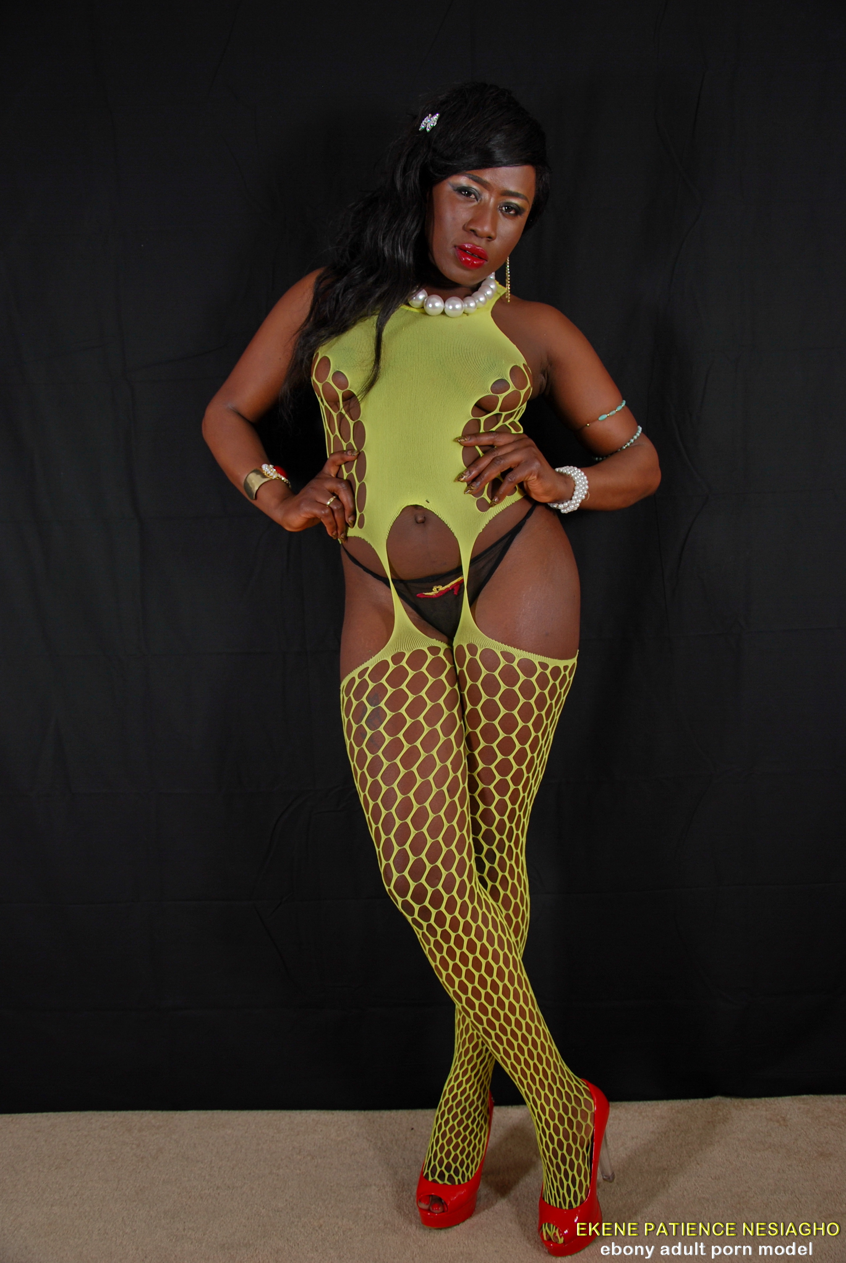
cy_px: 632
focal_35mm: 33
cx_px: 423
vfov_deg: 57.2
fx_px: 1160
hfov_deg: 40.1
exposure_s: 1/60
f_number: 4
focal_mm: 22
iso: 100
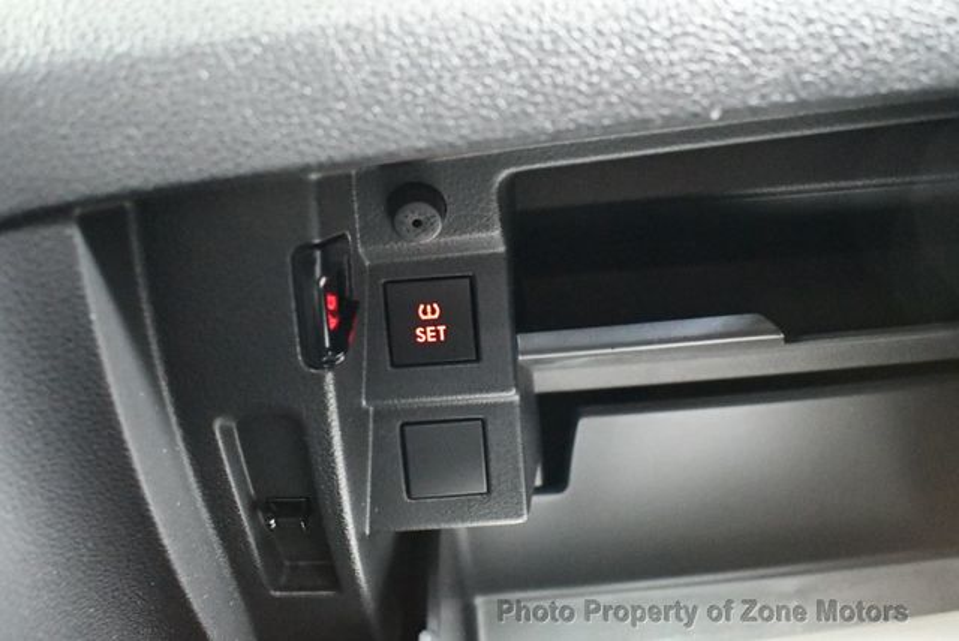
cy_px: 320
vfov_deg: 36.9
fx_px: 960
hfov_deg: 53.1
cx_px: 480
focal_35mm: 36
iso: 12800
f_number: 3.5
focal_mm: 18
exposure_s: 1/15
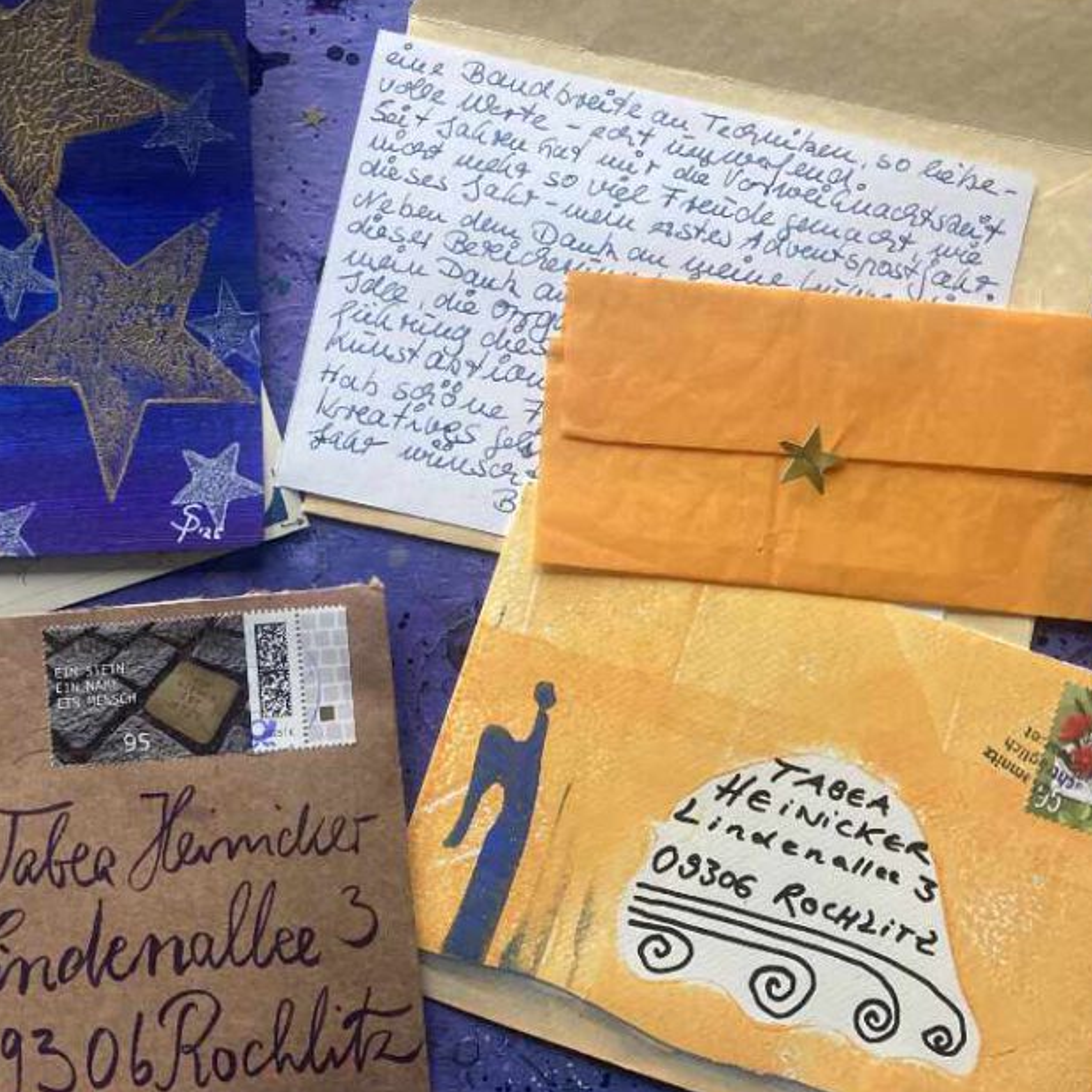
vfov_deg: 40.8
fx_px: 1463
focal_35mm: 41
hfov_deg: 40.5
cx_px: 382
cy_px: 474
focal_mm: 4
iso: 200
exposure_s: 1/60
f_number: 1.8
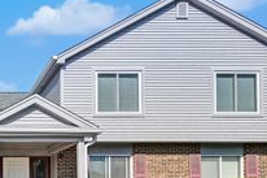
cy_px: 127
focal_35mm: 34
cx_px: -14
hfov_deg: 44.9
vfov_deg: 38.1
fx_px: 252
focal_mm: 14
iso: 400
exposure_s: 1/1250
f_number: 8
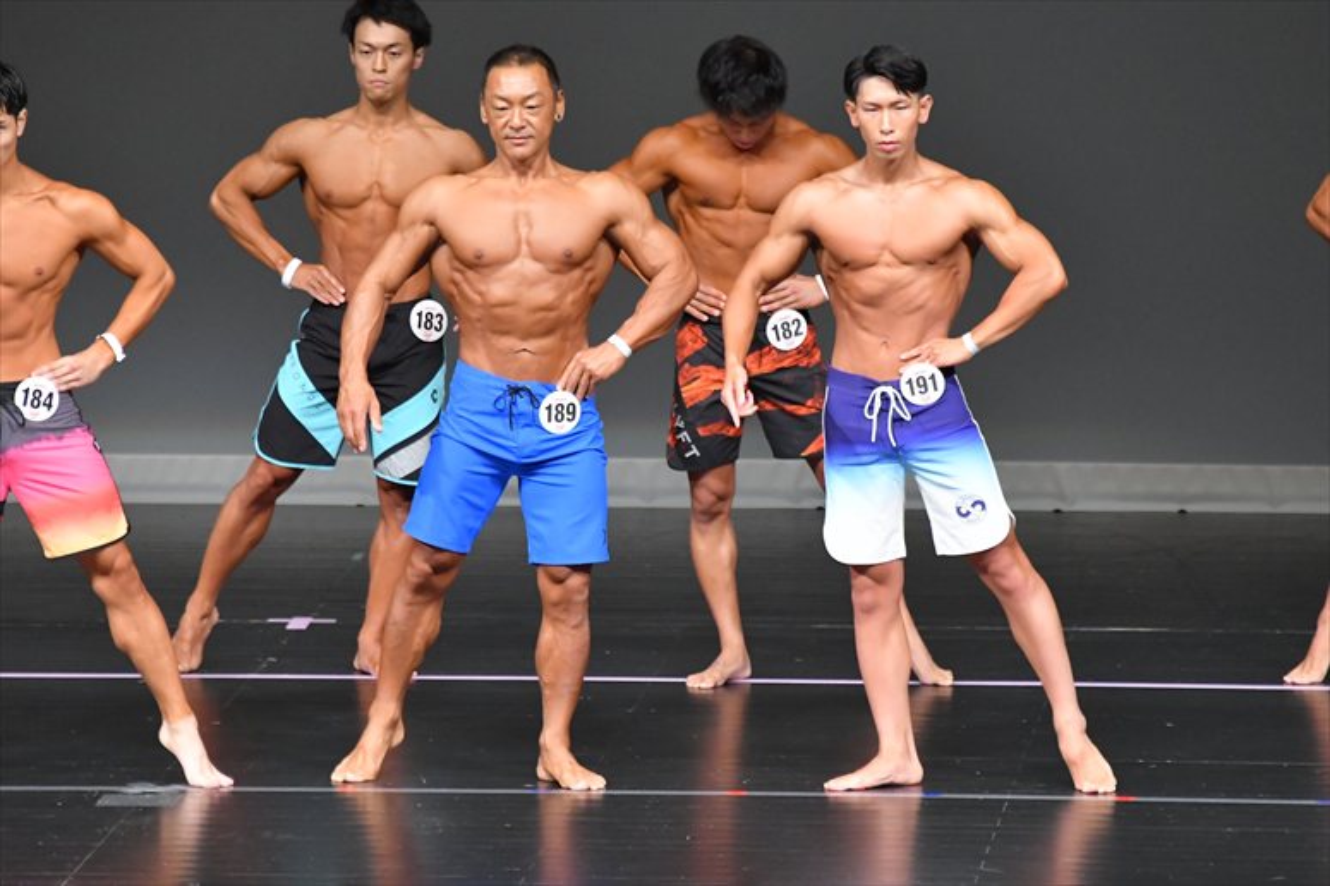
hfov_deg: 6.0
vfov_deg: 4.0
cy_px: 443
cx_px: 665
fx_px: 12740
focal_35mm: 345
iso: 5000
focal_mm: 230
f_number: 5.6
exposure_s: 1/400
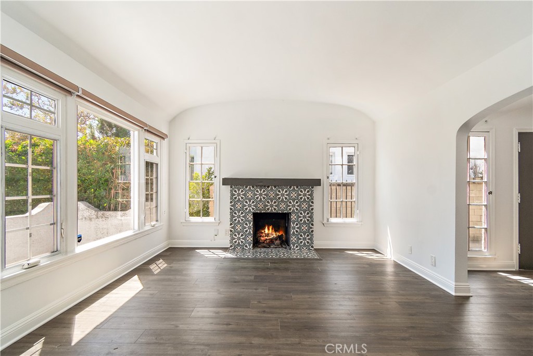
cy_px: 178
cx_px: 266
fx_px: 222
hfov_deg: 100.4
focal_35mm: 15
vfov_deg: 77.3
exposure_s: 1/200
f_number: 5.6
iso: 320
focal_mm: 10
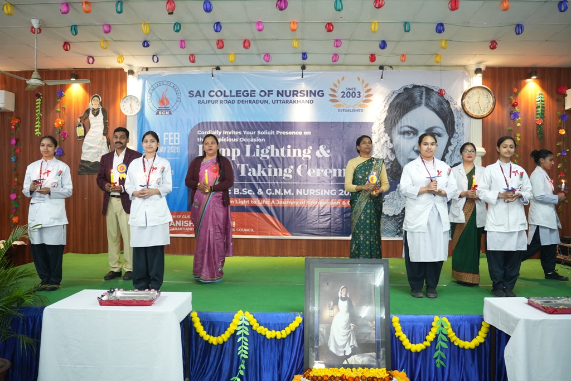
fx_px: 444
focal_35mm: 28
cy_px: 190
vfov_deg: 46.4
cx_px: 286
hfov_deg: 65.5
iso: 2500
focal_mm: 28
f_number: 2.8
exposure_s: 1/100
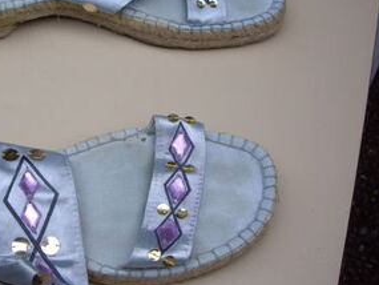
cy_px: 104
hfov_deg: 29.8
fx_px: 701
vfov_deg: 22.9
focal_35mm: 64
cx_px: 93
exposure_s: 1/320
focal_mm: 6.2
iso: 64
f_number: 4.3
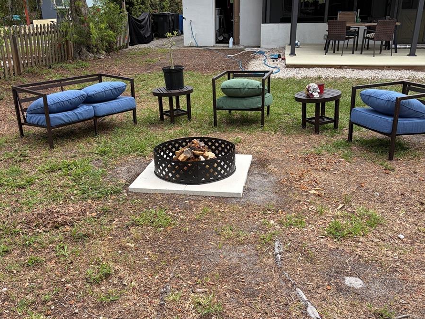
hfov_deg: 52.6
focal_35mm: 35
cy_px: 179
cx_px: 212
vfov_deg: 40.7
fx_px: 430
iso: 50
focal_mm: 5.96
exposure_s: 1/1420
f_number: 1.6
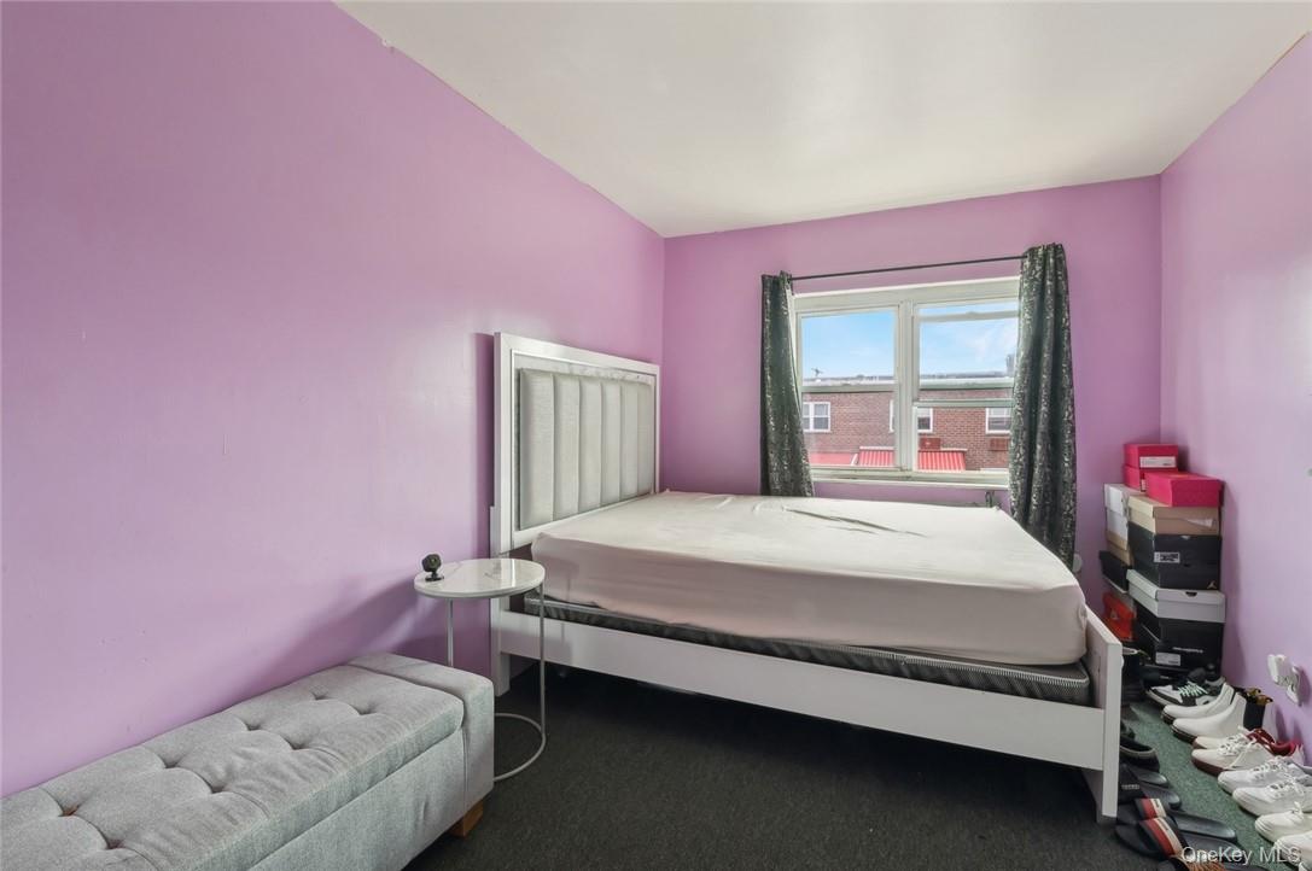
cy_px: 436
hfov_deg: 100.5
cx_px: 656
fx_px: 546
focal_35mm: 15
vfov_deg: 77.2
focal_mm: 15
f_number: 14
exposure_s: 1/20
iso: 640
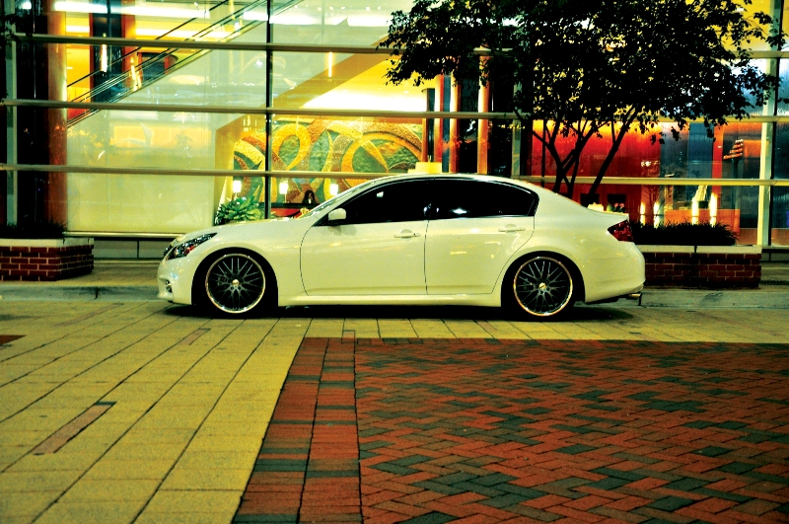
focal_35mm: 51
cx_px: 394
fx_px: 1116
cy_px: 262
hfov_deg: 38.9
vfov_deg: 26.4
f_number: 4.2
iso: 500
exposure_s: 1/5
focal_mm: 34
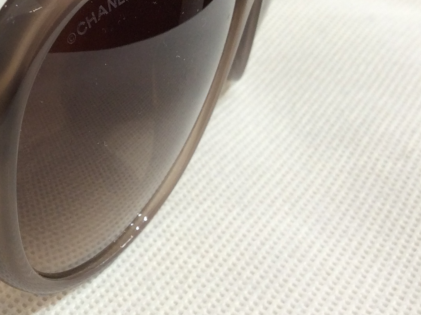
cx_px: -29
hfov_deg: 23.9
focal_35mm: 77
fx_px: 935
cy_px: 40
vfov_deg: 18.8
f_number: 2.4
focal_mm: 3.3
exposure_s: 1/25
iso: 50
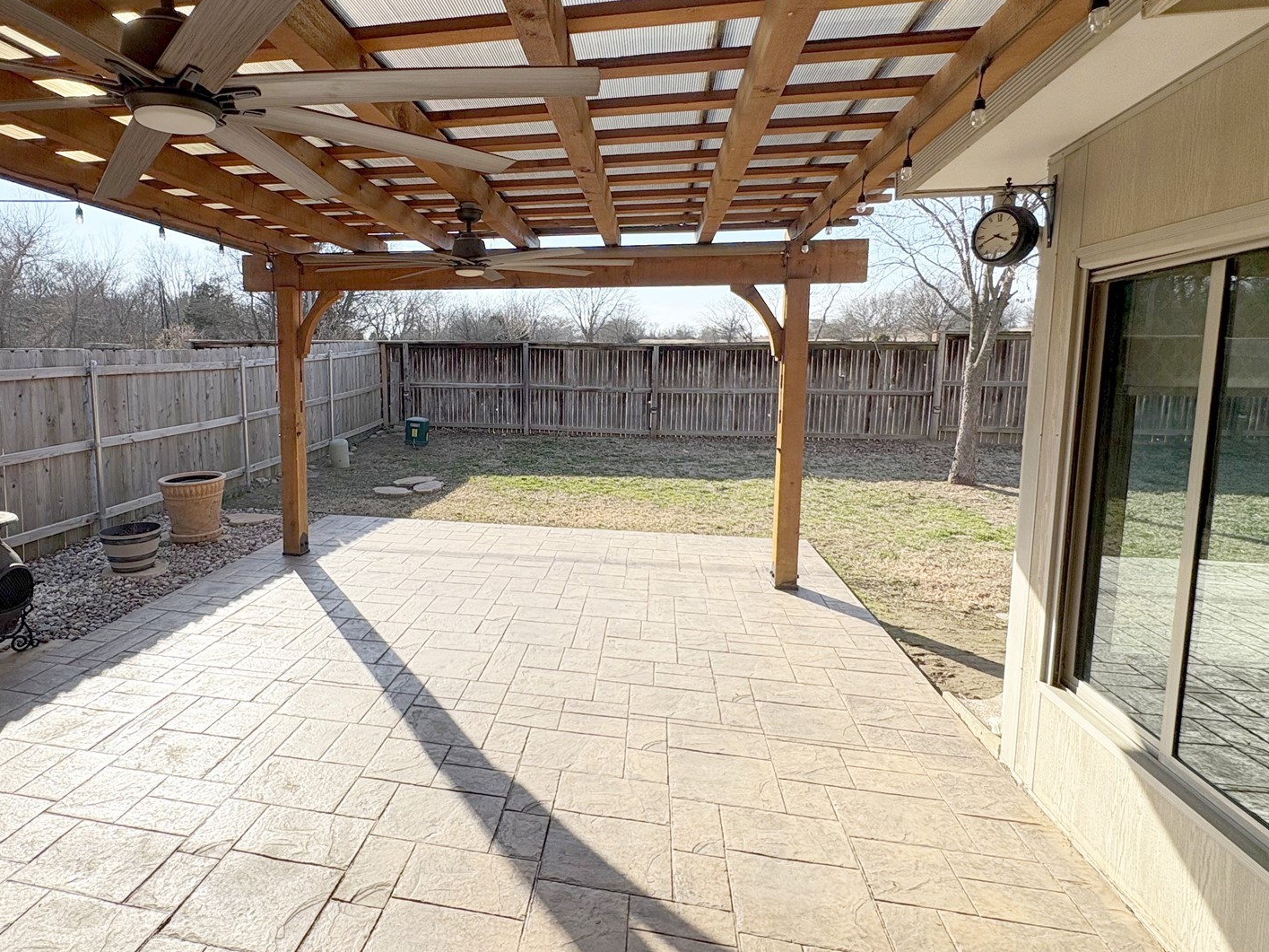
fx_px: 696
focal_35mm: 19
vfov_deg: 68.5
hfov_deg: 83.6
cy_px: 424
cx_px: 507
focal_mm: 2.22
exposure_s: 1/1637
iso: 64
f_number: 2.2
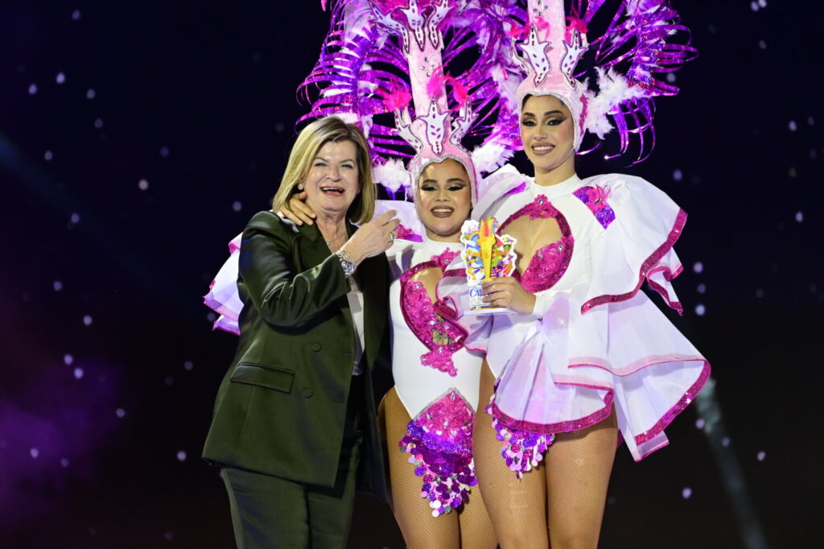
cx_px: 412
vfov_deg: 9.1
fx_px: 3432
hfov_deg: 13.7
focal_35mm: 150
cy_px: 274
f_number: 4
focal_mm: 150
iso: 3200
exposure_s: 1/640
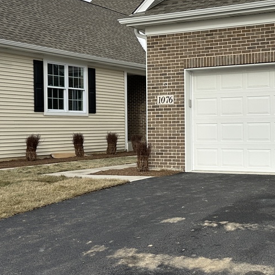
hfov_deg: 27.5
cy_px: 118
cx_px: 194
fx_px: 557
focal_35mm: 62
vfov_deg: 27.7
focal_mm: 6.86
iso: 80
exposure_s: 1/2028
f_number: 1.78
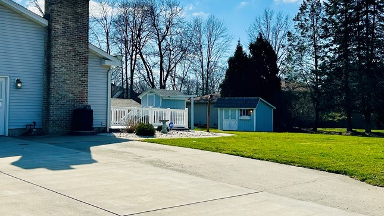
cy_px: 92
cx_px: 143
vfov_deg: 26.5
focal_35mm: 45
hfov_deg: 45.1
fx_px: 458
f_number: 1.5
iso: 50
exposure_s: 1/10309
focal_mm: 5.7
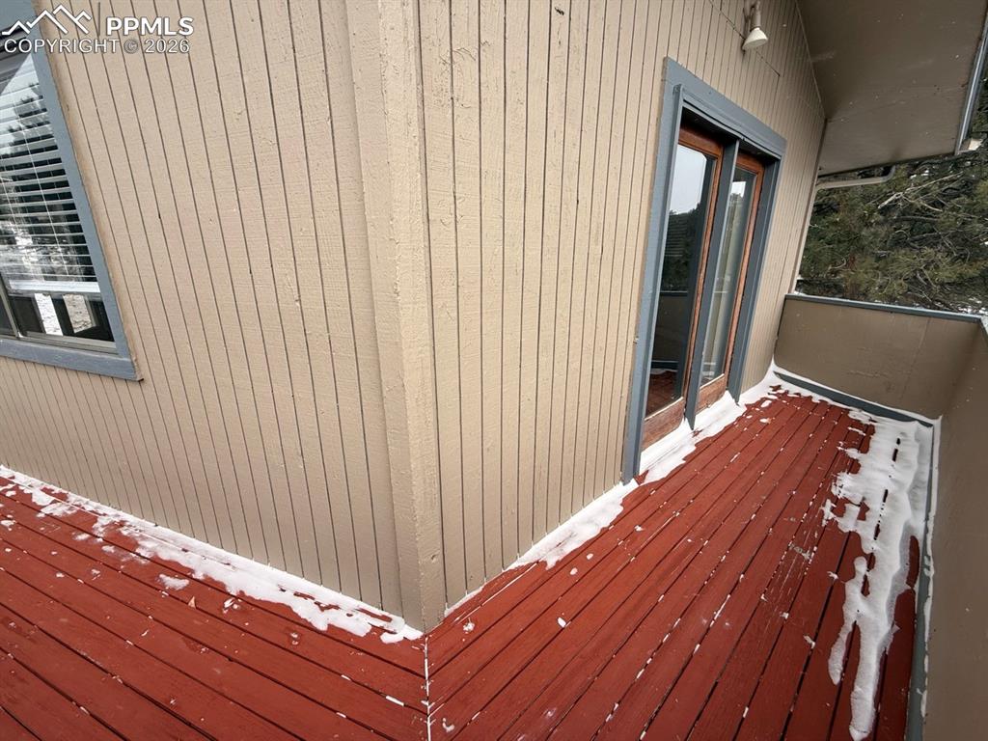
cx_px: 494
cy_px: 370
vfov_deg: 85.7
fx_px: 400
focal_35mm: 14
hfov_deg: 102.1
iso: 50
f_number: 2.2
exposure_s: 1/809
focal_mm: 2.22
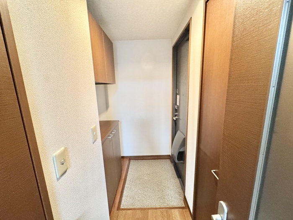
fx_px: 119
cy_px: 110
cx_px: 146
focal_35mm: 14
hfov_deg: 102.1
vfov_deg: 85.7
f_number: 2.2
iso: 500
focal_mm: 2.22
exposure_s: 1/60
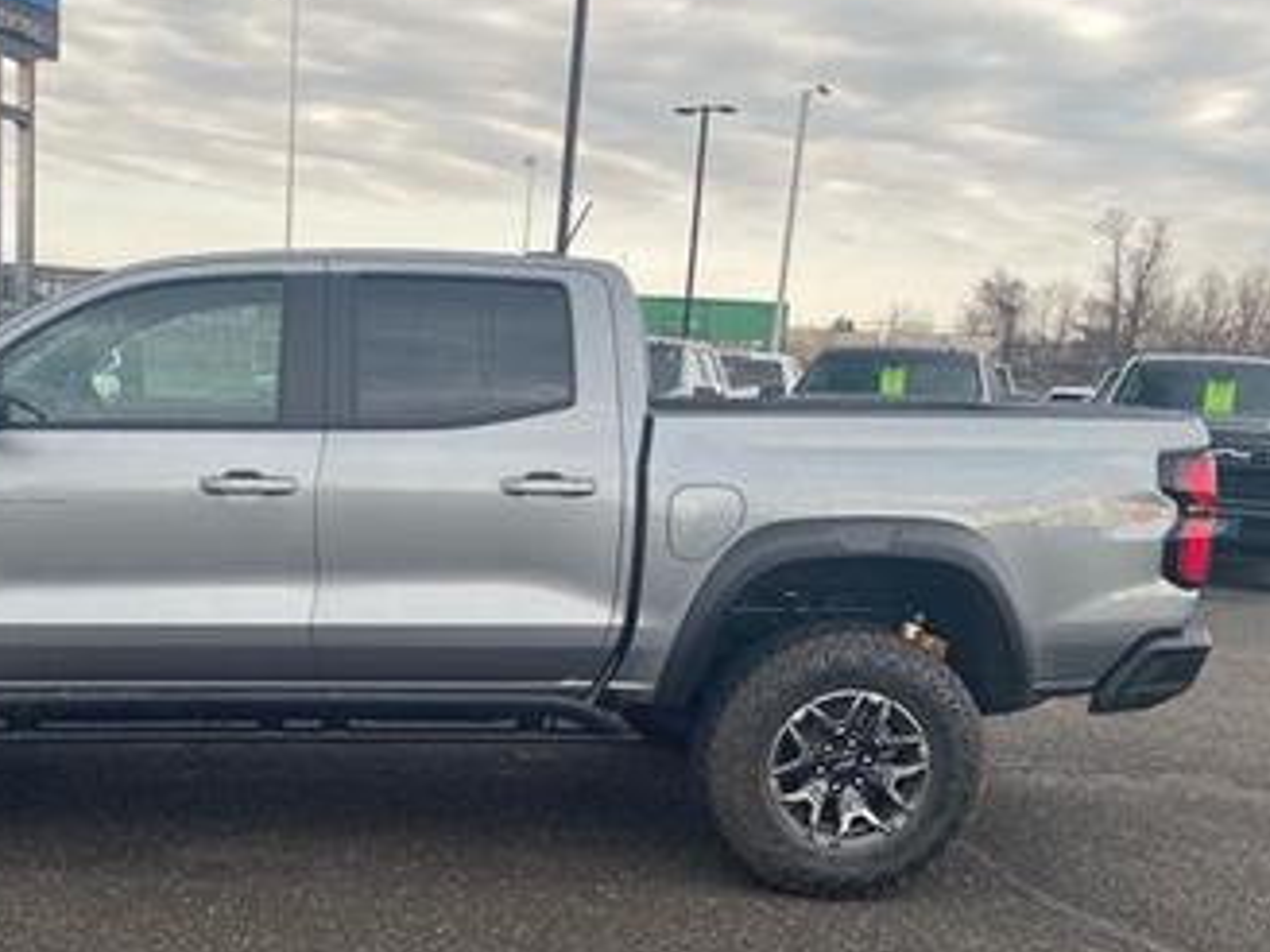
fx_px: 1468
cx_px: 360
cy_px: 608
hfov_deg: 45.6
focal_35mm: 40
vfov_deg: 35.7
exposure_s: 1/272
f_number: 1.6
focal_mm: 4.2
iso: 32
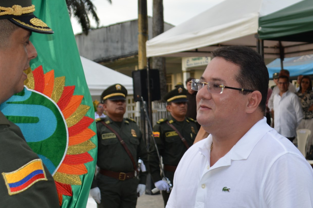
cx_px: 225
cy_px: 117
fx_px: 574
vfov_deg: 20.6
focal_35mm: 66
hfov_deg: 30.1
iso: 100
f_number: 3.5
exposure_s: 1/200
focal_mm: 18
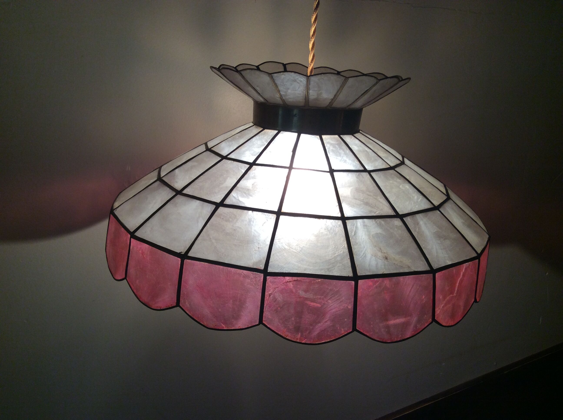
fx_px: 520
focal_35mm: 32
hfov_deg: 56.9
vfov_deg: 44.1
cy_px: 210
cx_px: 282
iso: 50
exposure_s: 1/100
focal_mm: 3.3
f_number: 2.4
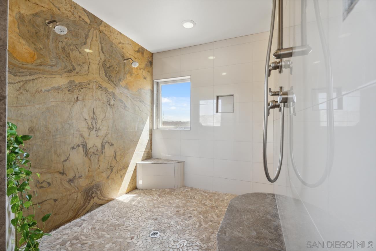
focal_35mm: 16
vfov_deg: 73.8
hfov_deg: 96.7
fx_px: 167
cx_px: 188
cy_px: 126
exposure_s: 1/50
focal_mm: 16
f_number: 8
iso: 400
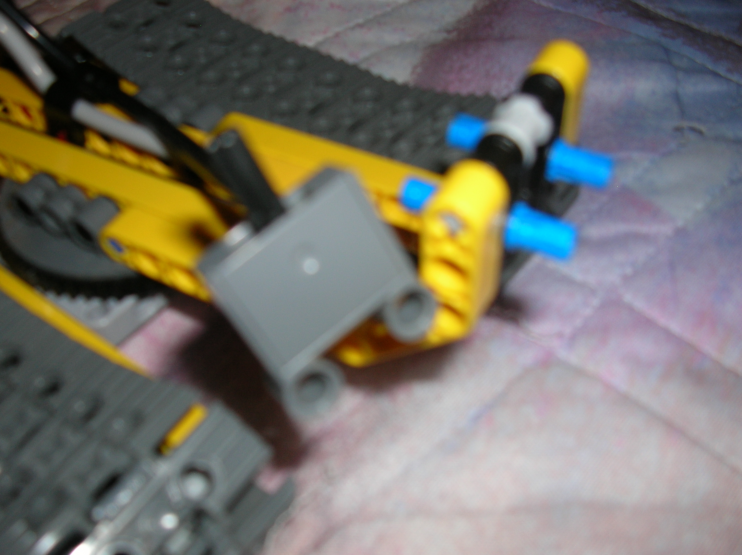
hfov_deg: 50.2
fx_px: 792
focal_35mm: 37
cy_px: 278
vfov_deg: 38.6
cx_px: 371
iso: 50
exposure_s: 1/60.1
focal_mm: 6.2
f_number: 2.9
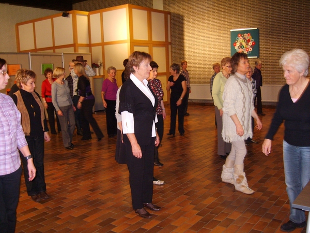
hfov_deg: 52.6
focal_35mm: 35
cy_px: 116
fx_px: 313
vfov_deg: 40.7
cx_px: 155
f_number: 2.8
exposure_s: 1/30
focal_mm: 7.4
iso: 235
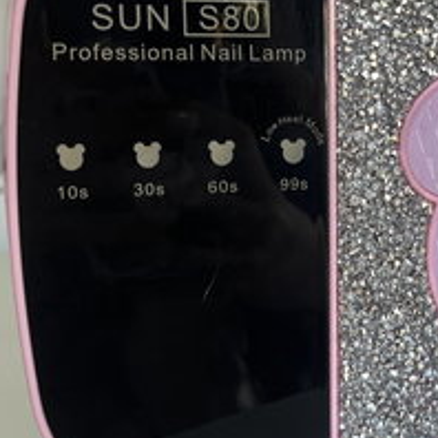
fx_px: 888
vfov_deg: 27.6
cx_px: 431
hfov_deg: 26.3
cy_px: 158
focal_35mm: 62
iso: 40
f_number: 1.6
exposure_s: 1/121
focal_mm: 5.1
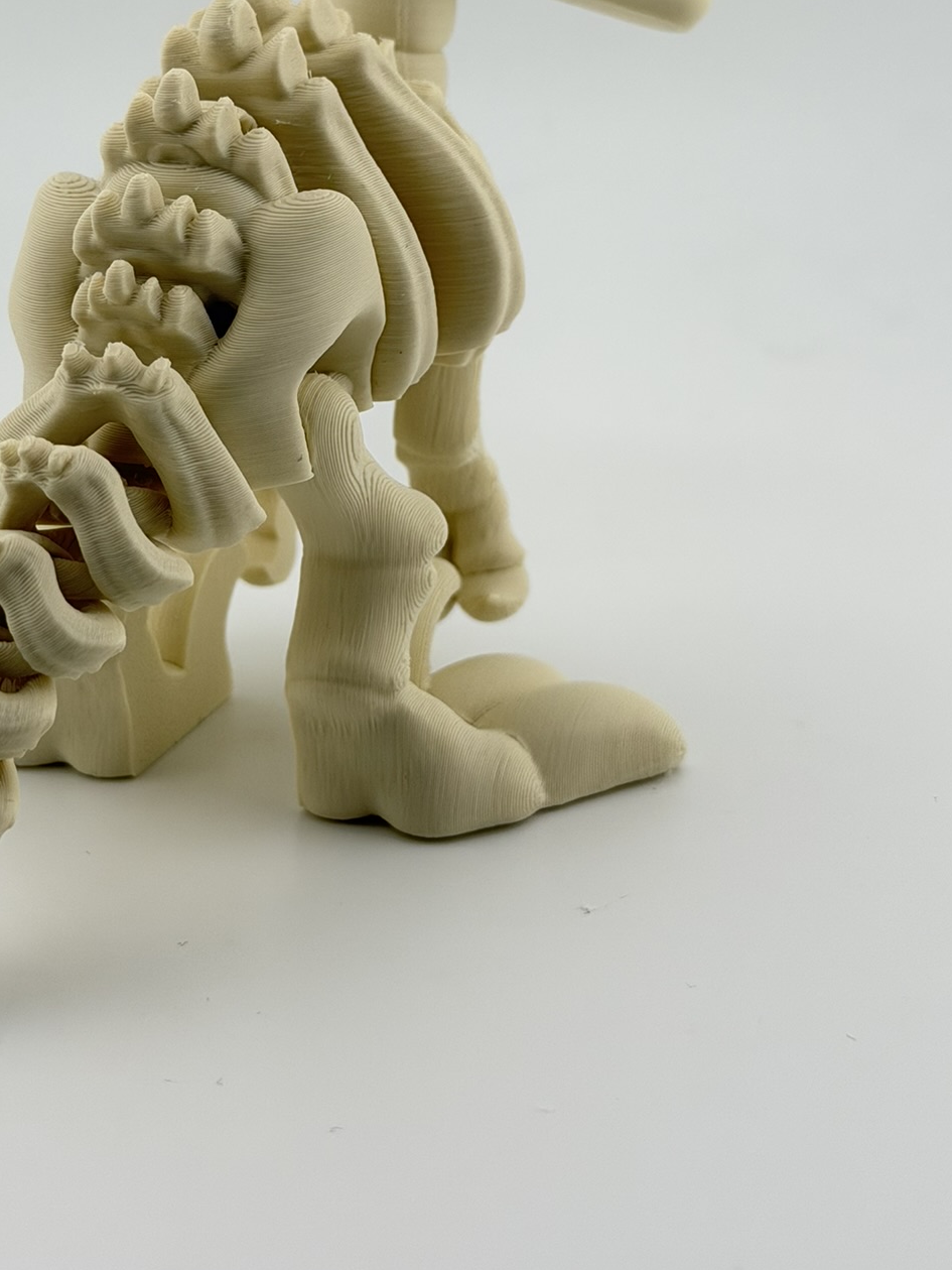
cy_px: 305
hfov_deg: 18.8
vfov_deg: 24.7
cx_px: 305
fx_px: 2860
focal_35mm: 78
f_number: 1.78
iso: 64
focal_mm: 6.76
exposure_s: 1/2146
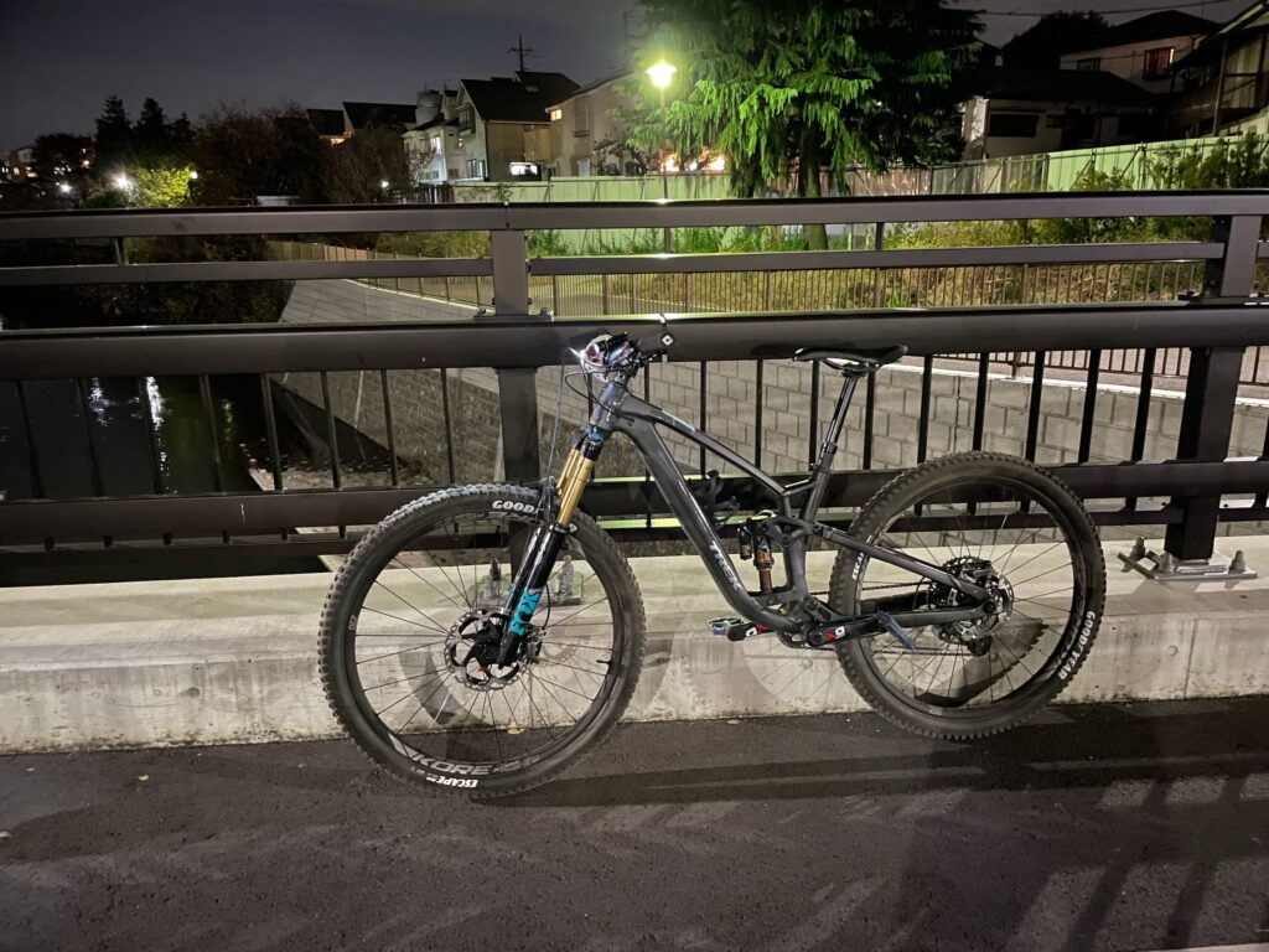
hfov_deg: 67.3
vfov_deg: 53.1
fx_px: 953
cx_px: 634
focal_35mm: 26
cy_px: 476
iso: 640
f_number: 1.6
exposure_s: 1/4
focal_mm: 4.2
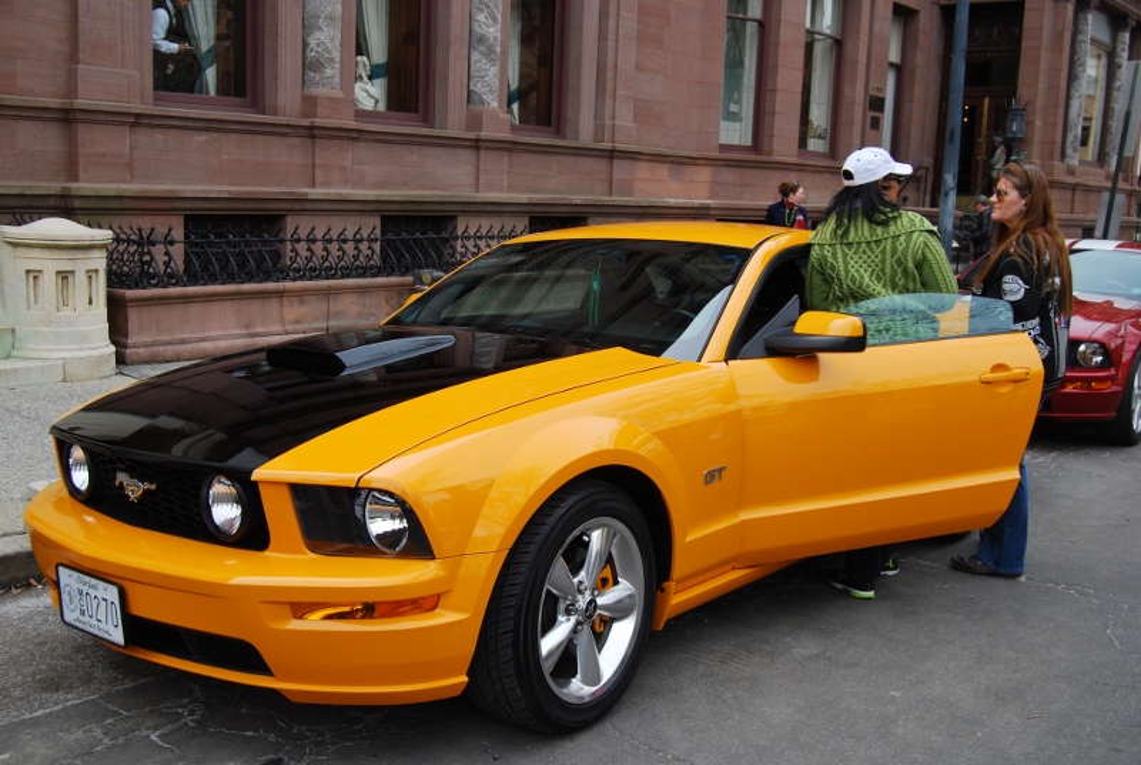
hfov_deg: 53.1
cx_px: 570
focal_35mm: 36
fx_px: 1143
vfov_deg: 37.0
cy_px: 382
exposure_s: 1/250
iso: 200
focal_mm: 24
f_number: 8
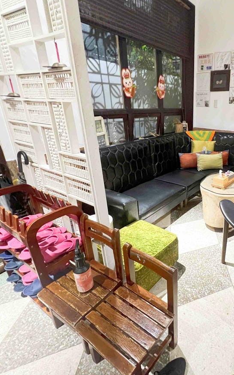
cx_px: 196
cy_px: 184
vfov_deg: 88.0
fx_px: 194
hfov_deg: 56.5
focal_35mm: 19
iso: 500
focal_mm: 1.57
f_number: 1.8
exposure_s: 1/60
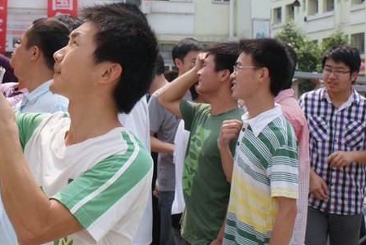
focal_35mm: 80
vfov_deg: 17.1
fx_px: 814
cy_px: 78
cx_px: 126
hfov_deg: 25.2
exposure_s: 1/160
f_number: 9
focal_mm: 30
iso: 100
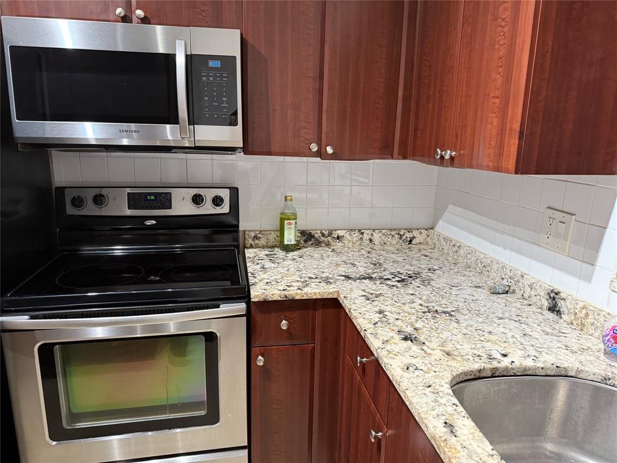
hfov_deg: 71.6
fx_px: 428
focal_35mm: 24
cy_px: 232
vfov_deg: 56.8
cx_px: 308
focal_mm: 6.76
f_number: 1.78
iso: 500
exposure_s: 1/60
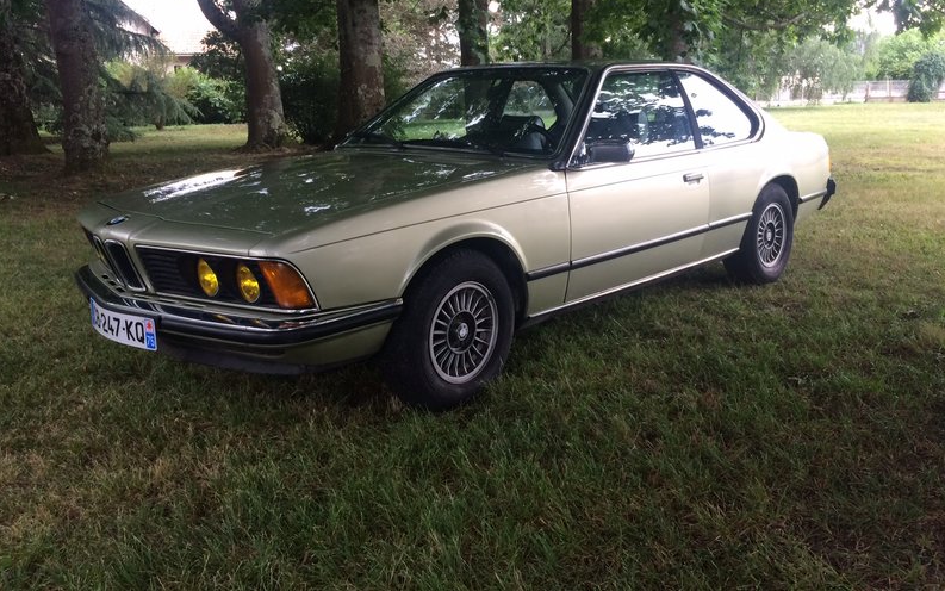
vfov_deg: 40.4
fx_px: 799
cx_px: 470
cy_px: 235
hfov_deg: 61.2
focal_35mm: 31
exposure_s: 1/33
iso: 40
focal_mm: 4.15
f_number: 2.2
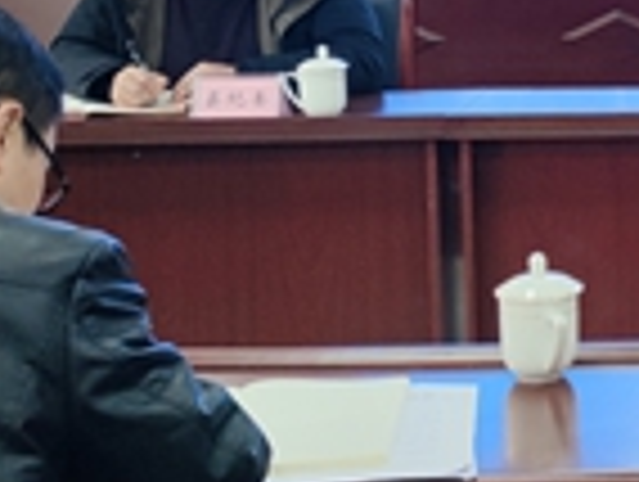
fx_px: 1997
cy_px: -45
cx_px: 1066
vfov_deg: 13.5
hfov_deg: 16.0
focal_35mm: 108
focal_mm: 6.72
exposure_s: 1/98
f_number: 1.69
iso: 107
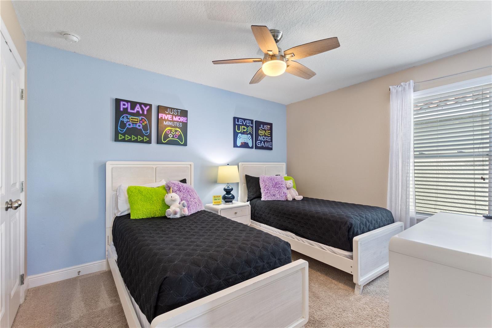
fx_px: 205
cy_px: 164
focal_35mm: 15
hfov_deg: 100.4
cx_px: 246
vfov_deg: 77.3
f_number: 4.5
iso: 400
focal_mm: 10
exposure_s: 1/13
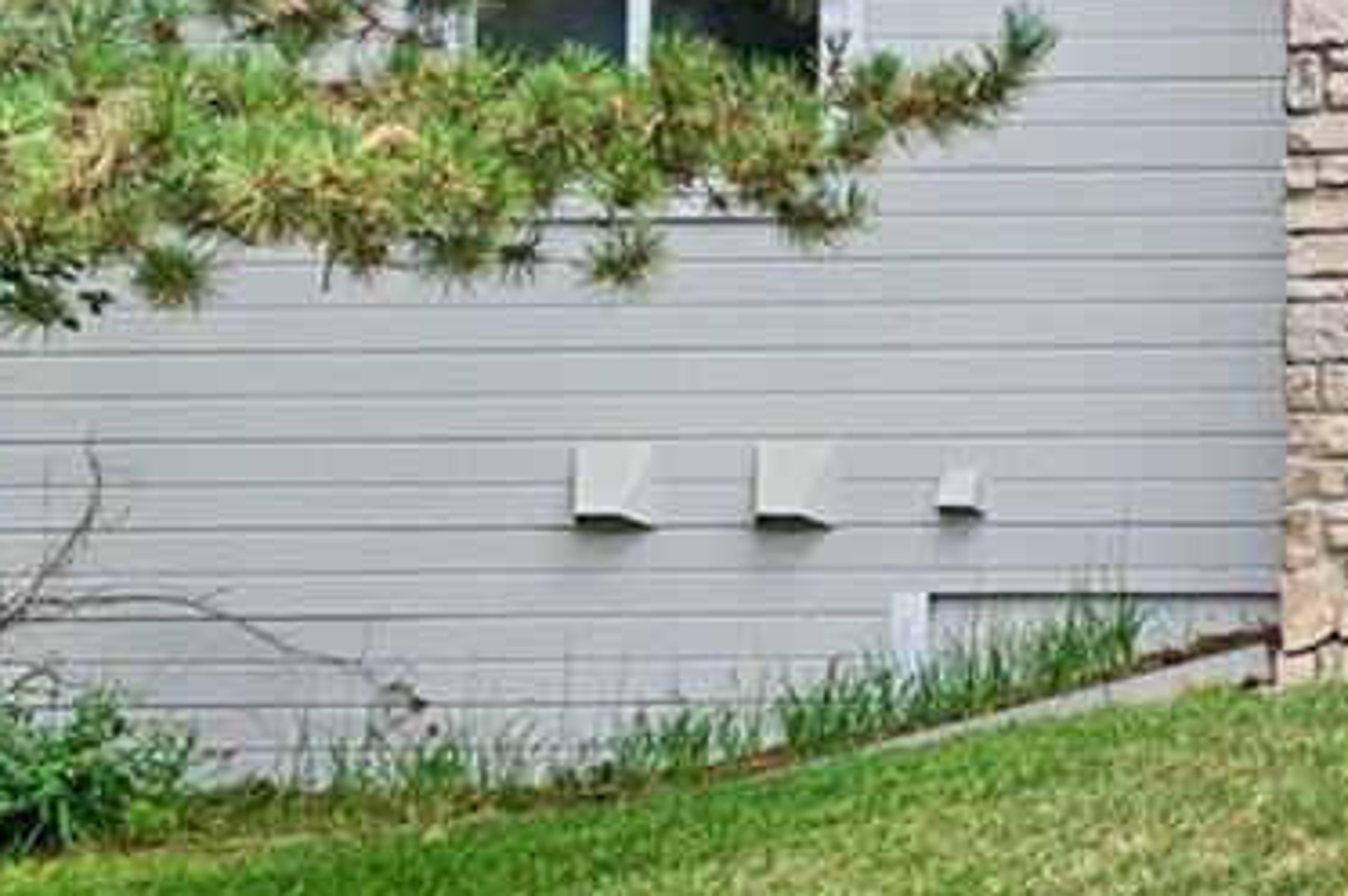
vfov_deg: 17.8
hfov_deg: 21.8
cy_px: -146
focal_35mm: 73
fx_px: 2731
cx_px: 2154
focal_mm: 17
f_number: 8
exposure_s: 1/400
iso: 400
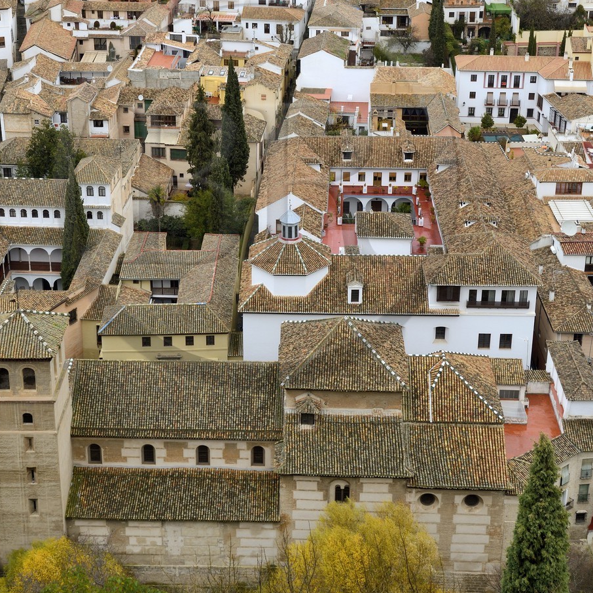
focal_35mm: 66
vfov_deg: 25.9
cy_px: 185
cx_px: 255
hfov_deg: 26.1
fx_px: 1279
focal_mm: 44
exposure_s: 1/100
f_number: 6.3
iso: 400
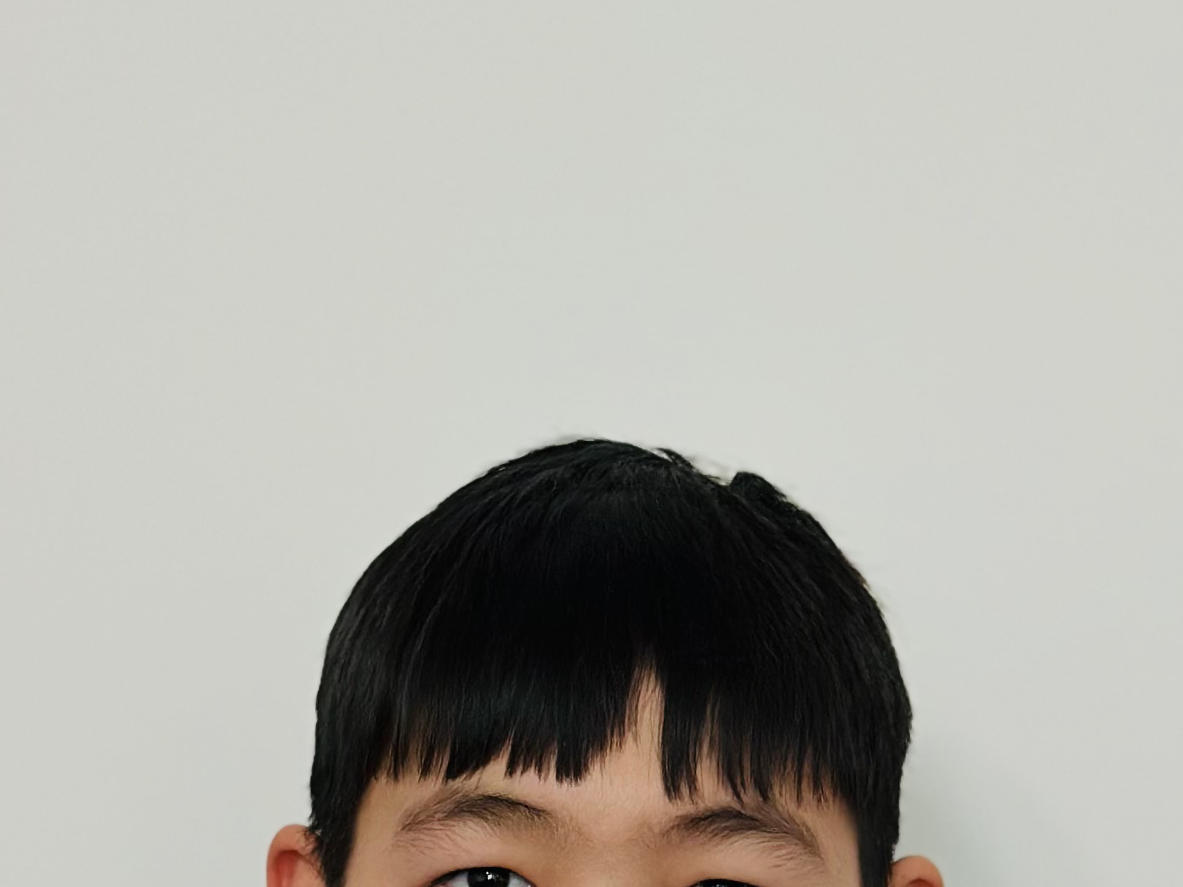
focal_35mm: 139
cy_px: 1251
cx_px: 601
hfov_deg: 14.2
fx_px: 4750
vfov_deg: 10.4
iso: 125
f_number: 1.78
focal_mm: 6.86
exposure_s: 1/80
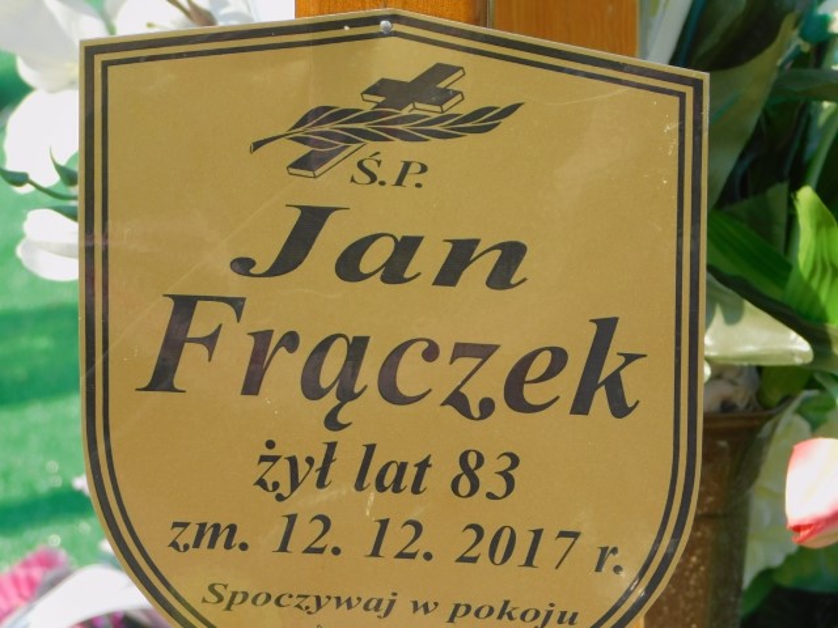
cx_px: 419
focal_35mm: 369
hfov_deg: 5.4
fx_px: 8933
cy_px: 314
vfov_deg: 4.0
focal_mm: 65.4
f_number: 5.8
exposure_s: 1/320
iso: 125
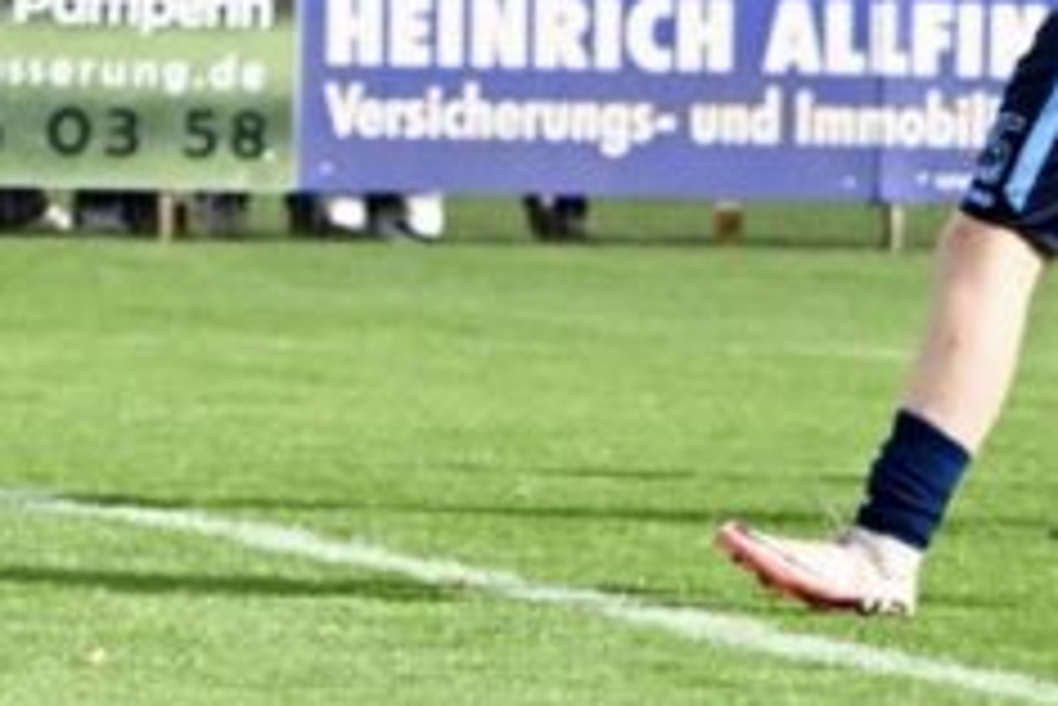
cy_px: -198
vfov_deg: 2.8
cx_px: -729
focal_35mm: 487
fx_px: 14321
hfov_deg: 4.2
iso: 800
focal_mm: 112
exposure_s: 1/1600
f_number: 6.3
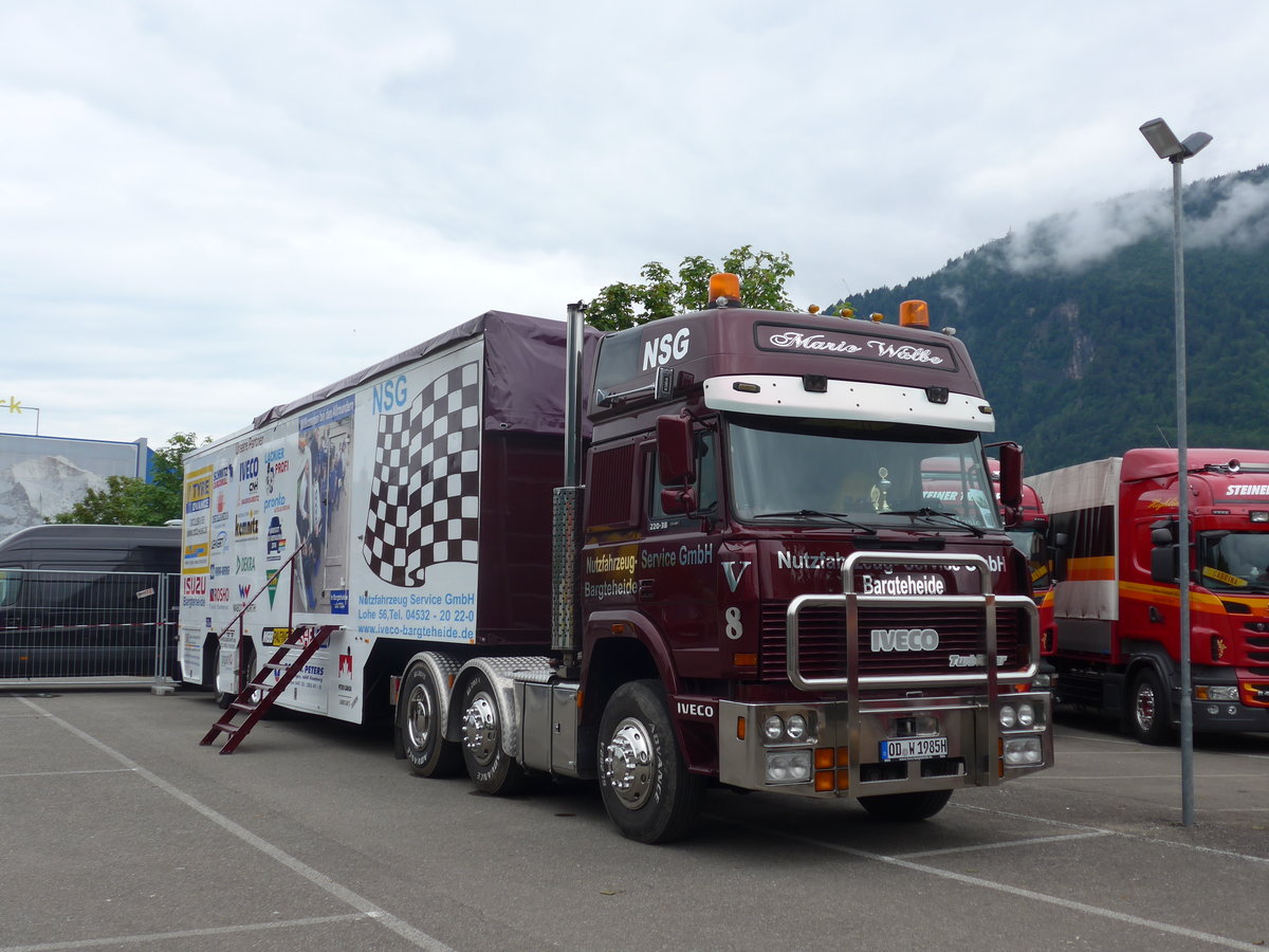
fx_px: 1430
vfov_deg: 36.8
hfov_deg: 47.9
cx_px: 634
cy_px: 476
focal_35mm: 39
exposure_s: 1/800
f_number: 2.8
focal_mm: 8
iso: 80
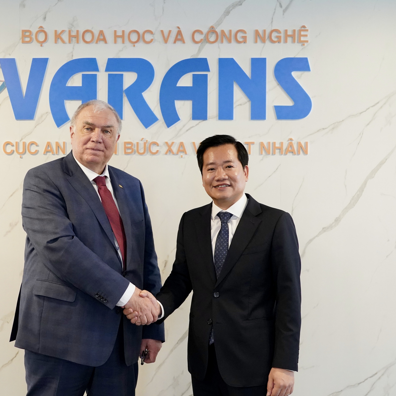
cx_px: 123
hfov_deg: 32.4
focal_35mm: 52
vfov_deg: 32.8
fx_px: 673
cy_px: 198
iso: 6400
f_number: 5
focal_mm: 40
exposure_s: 1/125
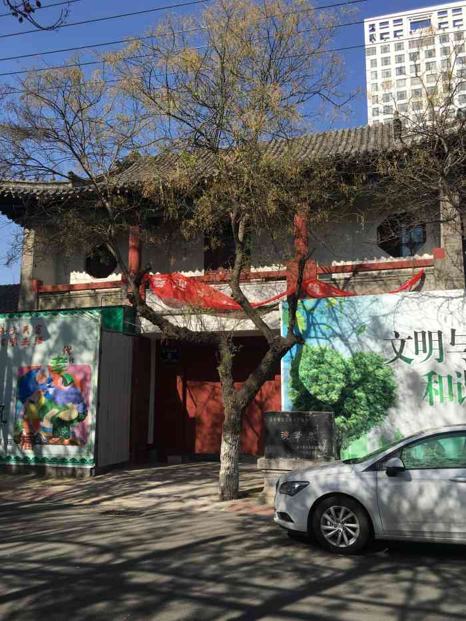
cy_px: 310
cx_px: 233
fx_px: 520
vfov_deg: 61.7
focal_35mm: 29
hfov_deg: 48.2
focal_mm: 4.15
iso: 25
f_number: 2.2
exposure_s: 1/1221
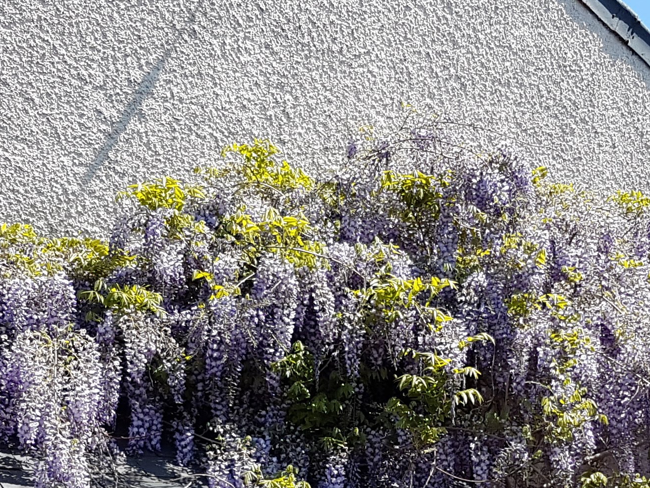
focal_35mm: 80
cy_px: 416
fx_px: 1502
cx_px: 416
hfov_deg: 24.3
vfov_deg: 18.2
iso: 40
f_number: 1.7
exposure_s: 1/1204
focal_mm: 4.2
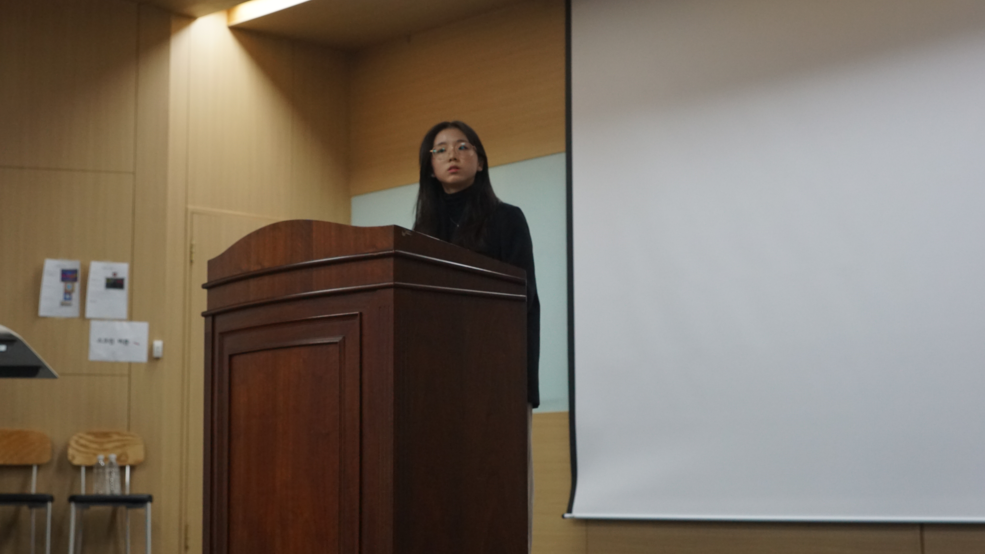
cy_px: 302
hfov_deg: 37.5
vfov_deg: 21.6
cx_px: 495
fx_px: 1450
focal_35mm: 56
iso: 1250
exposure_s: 1/160
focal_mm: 35
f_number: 4
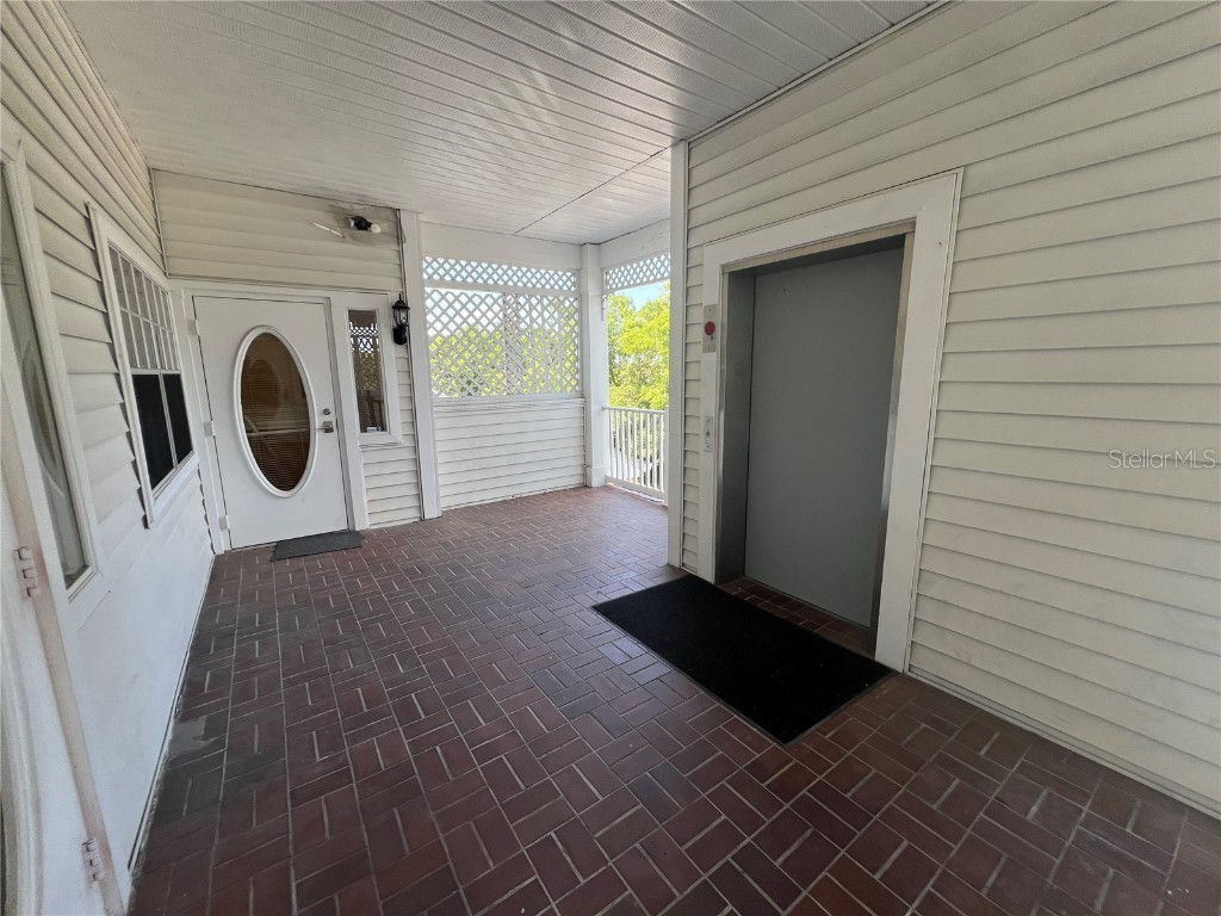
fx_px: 459
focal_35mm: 13
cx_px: 610
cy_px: 458
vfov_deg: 89.9
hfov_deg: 106.2
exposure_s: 1/128
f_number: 1.8
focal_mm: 1.57
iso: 32
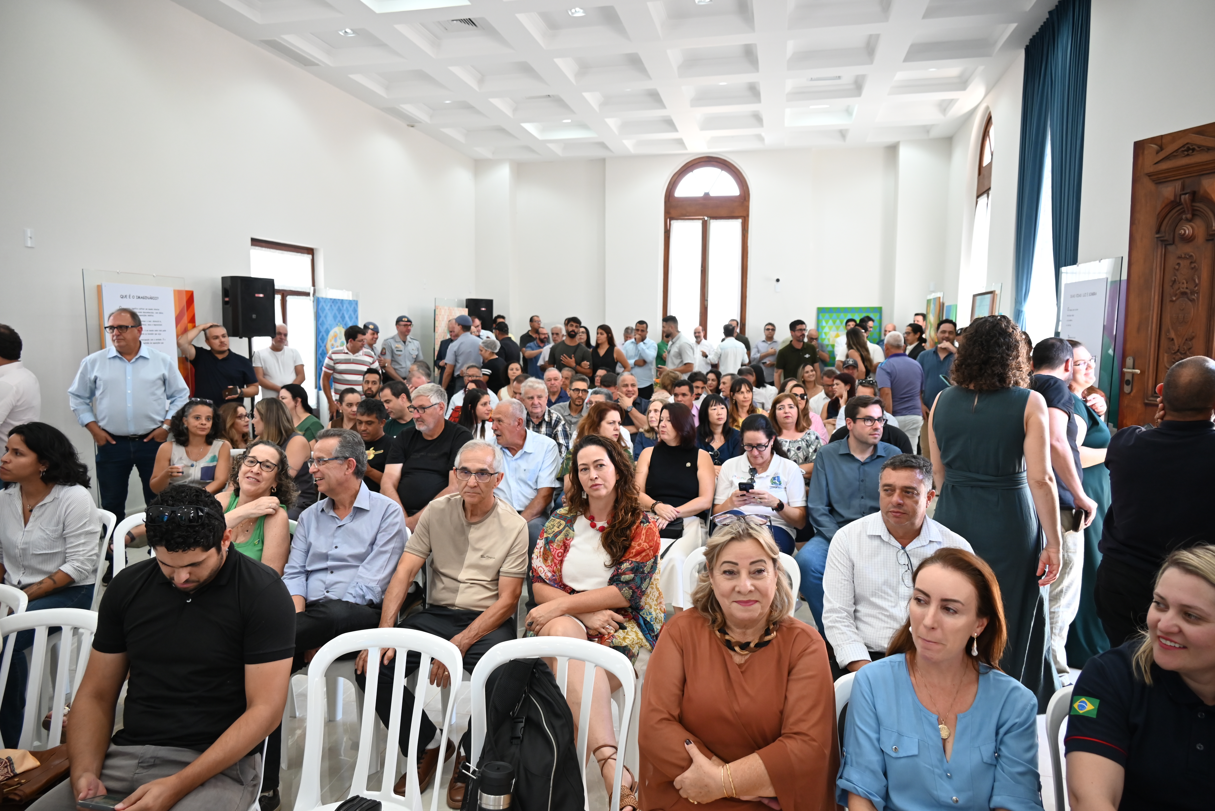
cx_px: 608
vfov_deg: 53.2
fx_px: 810
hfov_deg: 73.7
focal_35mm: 24
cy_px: 406
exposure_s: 1/125
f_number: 4
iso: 1250
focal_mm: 24
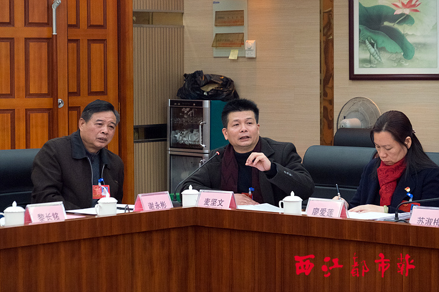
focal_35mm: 112
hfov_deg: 18.3
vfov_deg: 12.2
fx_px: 1365
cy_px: 146
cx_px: 220
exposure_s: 1/100
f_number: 5.3
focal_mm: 74.4
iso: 6400
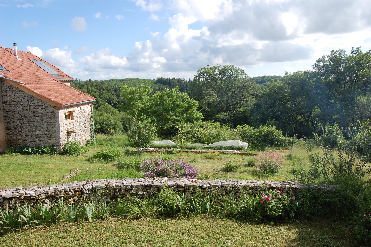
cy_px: 124
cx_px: 186
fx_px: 278
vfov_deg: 47.8
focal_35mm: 27
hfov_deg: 67.4
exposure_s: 1/250
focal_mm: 18
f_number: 8
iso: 200
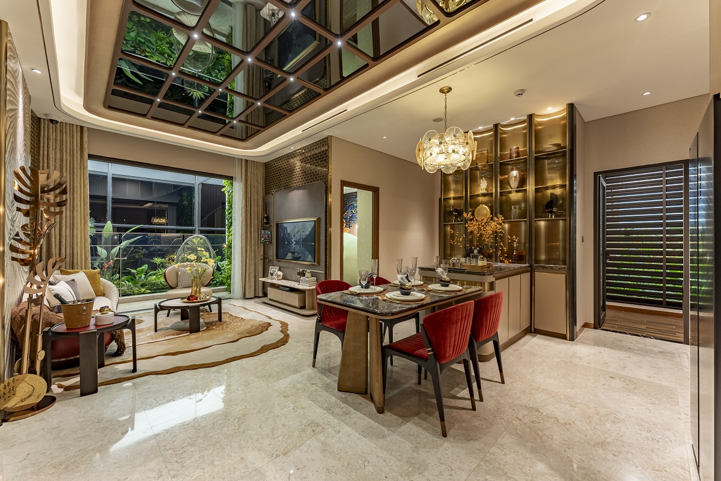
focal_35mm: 14
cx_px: 360
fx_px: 280
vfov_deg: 81.2
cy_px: 240
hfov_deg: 104.3
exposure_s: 1/80
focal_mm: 14
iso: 640
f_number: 6.3
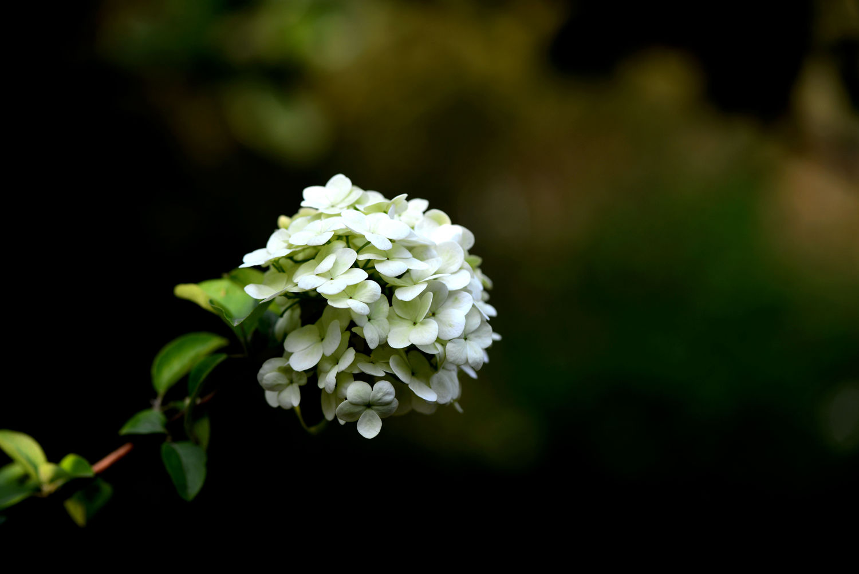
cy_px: 287
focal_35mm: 105
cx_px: 430
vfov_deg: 13.1
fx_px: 2508
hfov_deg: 19.4
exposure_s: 1/400
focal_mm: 105
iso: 100
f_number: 4
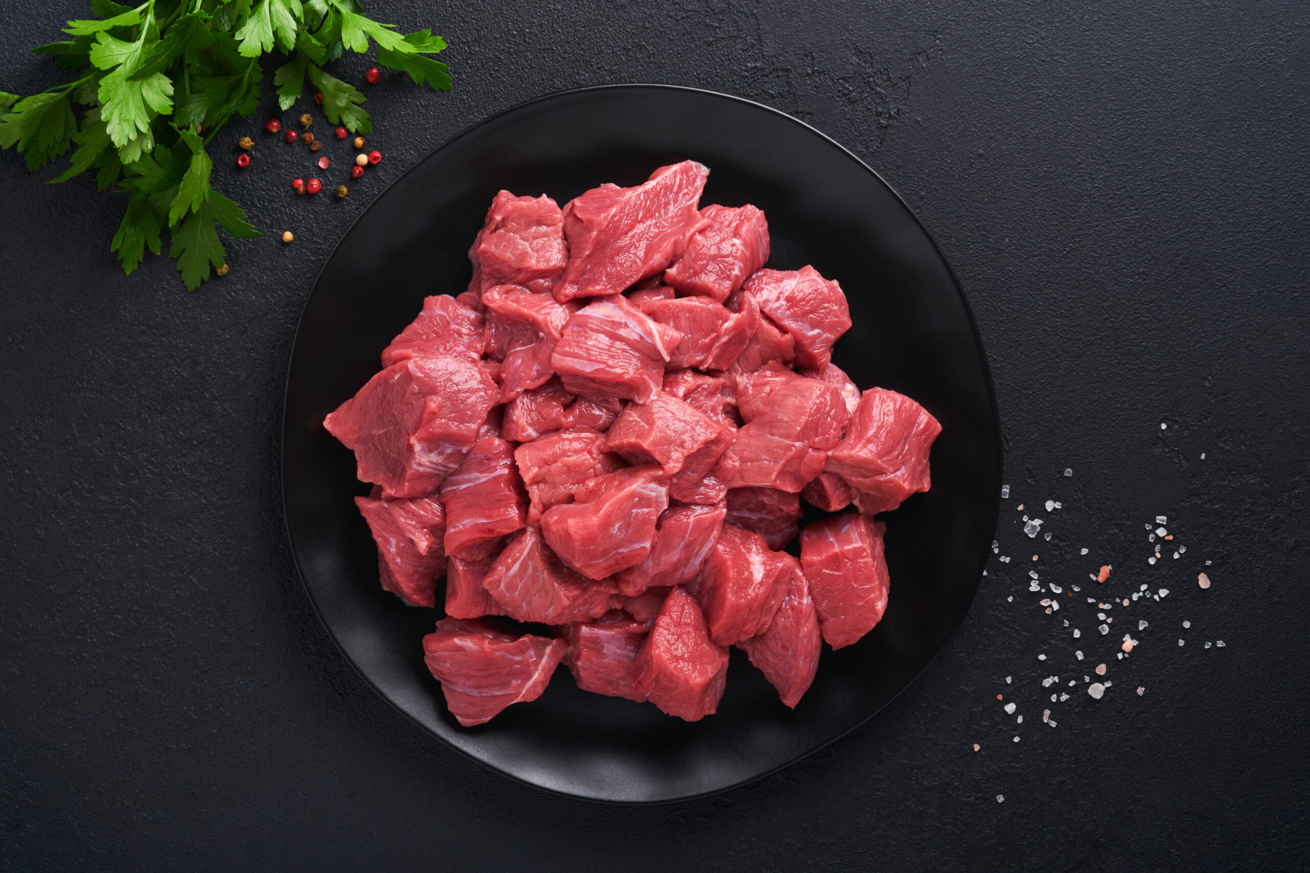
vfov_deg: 15.2
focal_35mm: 90
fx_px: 3275
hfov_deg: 22.6
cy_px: 436
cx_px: 655
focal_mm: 60
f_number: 9
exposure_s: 1/160
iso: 160
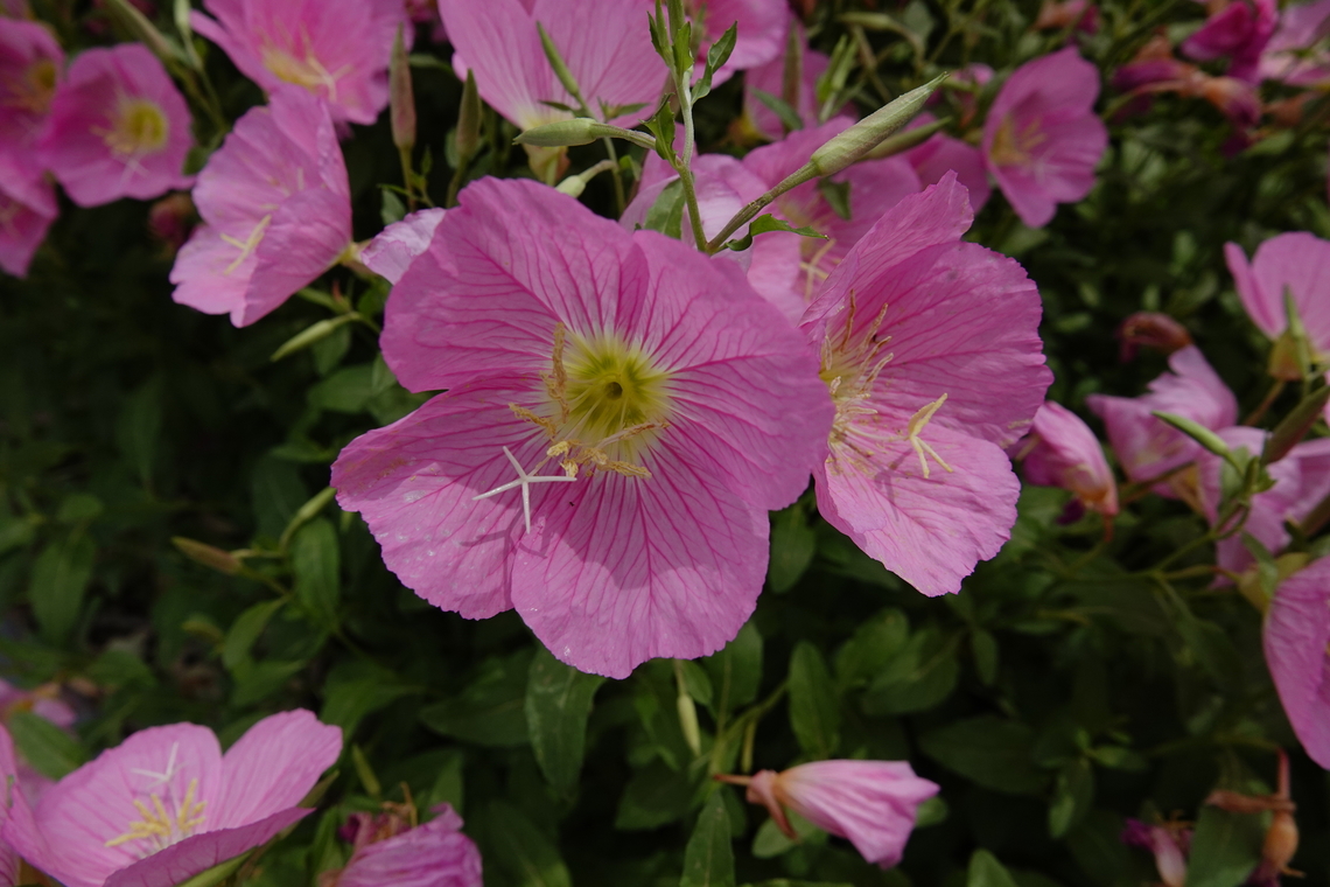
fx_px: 887
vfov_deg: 53.1
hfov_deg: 73.7
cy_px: 444
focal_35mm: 24
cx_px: 665
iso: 100
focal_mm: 8.8
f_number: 4
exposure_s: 1/800
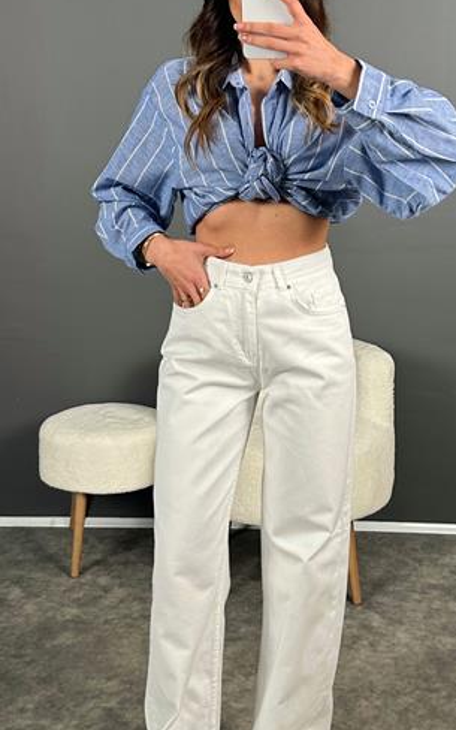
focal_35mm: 49
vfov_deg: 40.6
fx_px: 974
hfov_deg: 26.2
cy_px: 251
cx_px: 300
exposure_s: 1/121
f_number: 1.78
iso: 125
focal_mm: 6.86
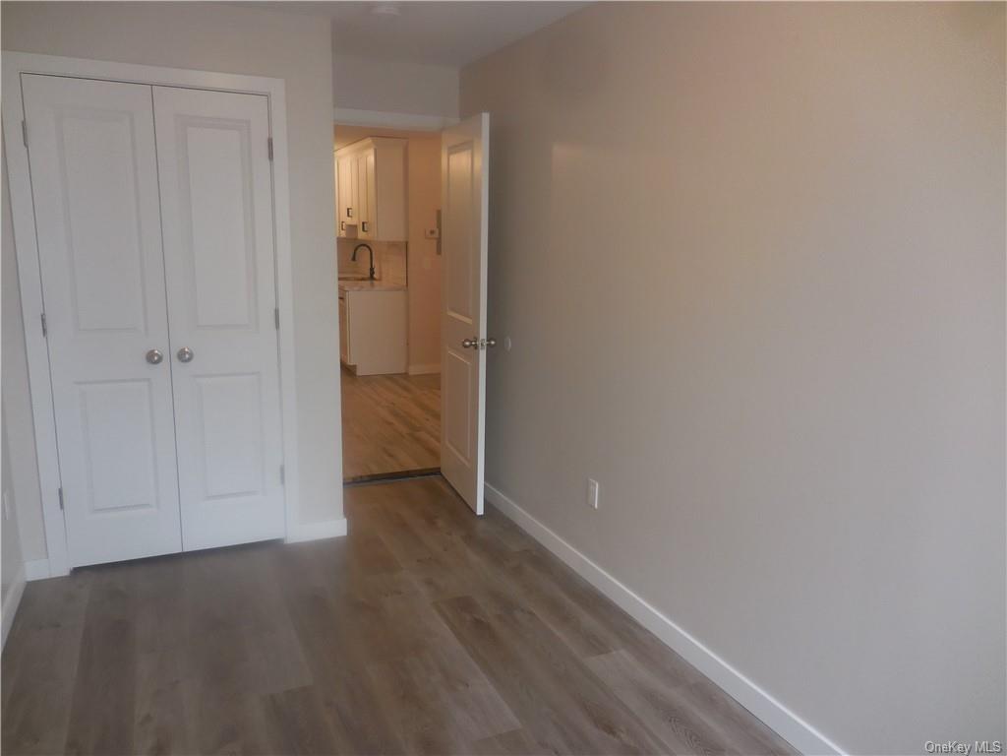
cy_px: 378
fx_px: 727
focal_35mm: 25
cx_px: 504
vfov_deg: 54.9
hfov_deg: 69.4
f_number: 3.3
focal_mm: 4.5
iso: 160
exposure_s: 1/30
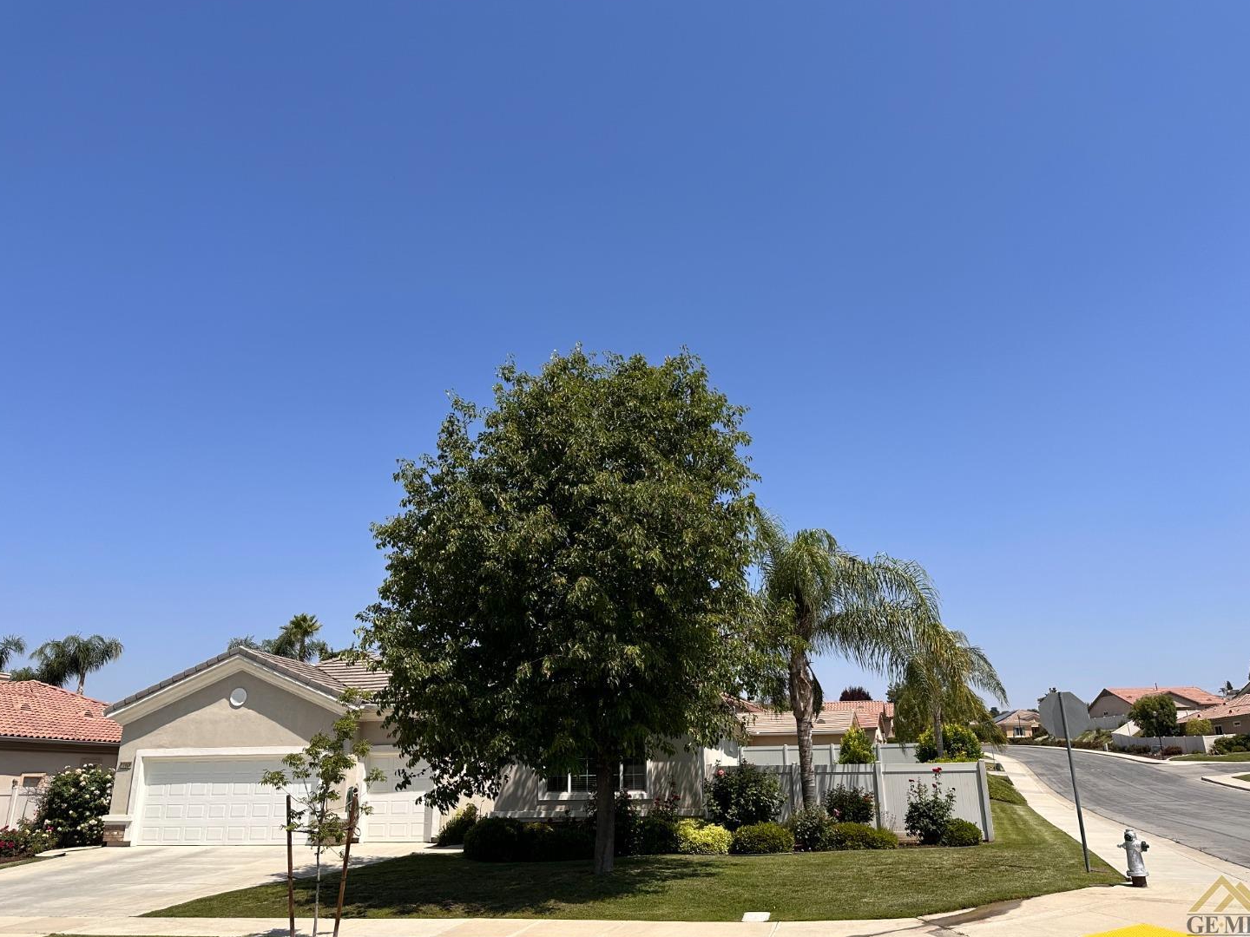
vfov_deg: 54.9
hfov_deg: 69.4
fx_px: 903
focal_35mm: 25
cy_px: 461
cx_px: 629
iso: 80
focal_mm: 6.86
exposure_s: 1/5263
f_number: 1.78
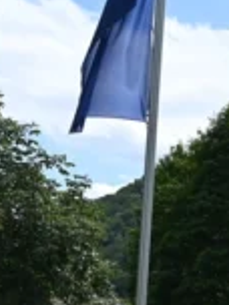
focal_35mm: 155
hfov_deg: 8.1
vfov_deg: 12.7
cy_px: 249
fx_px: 1367
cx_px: 693
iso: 100
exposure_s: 1/400
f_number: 7.1
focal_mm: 24
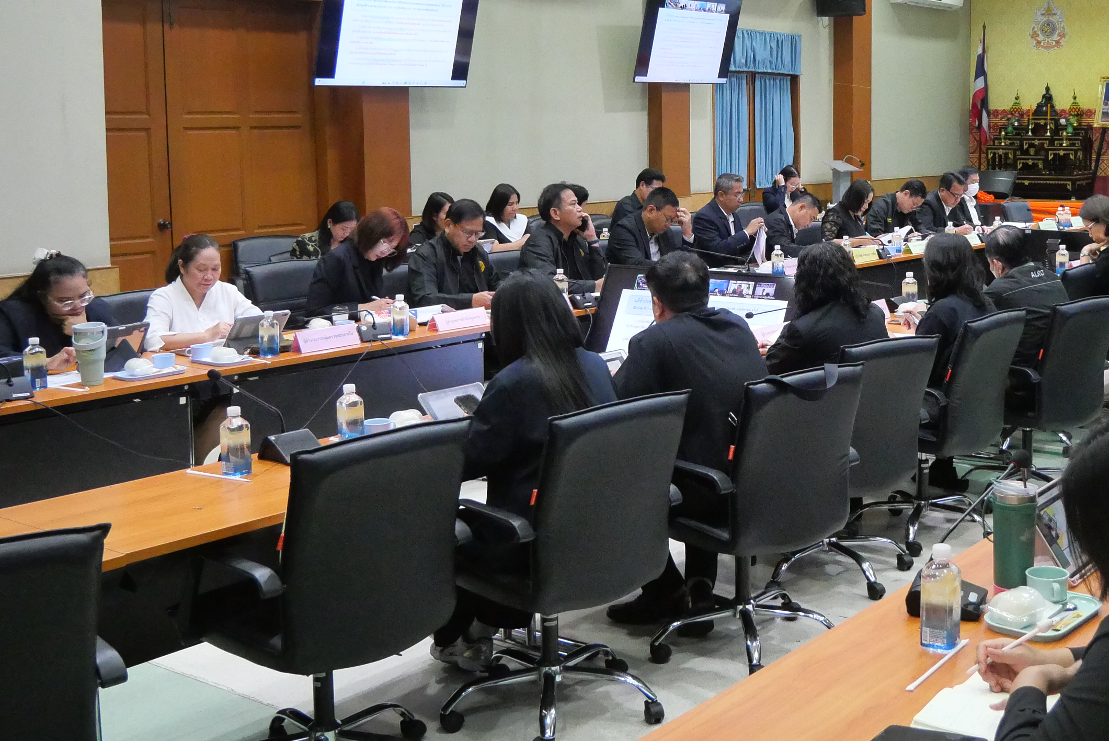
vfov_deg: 31.7
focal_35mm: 42
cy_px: 243
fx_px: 1295
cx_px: 806
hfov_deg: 45.1
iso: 3200
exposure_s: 1/125
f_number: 3.5
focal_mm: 12
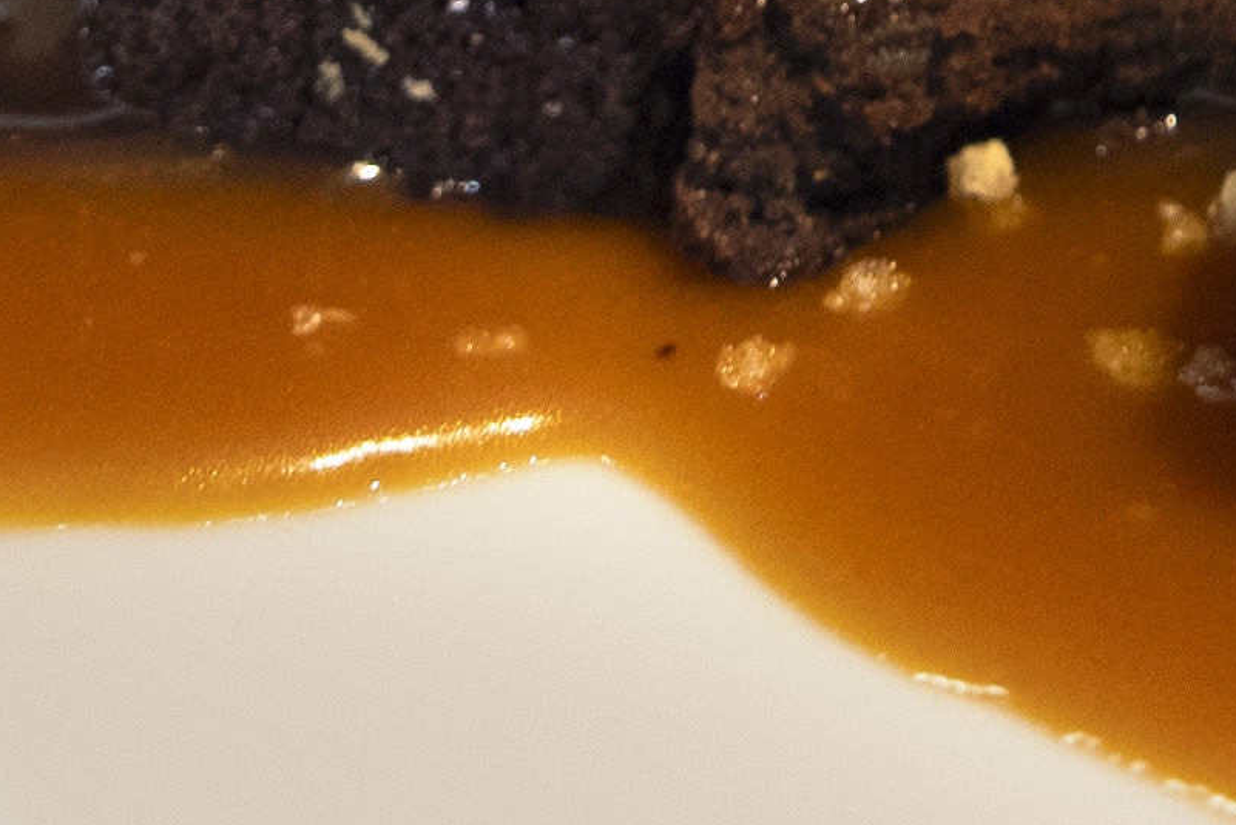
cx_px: 1836
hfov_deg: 3.7
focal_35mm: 556
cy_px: -1292
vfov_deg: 2.5
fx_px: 19099
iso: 1000
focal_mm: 105
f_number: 6.3
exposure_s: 1/60
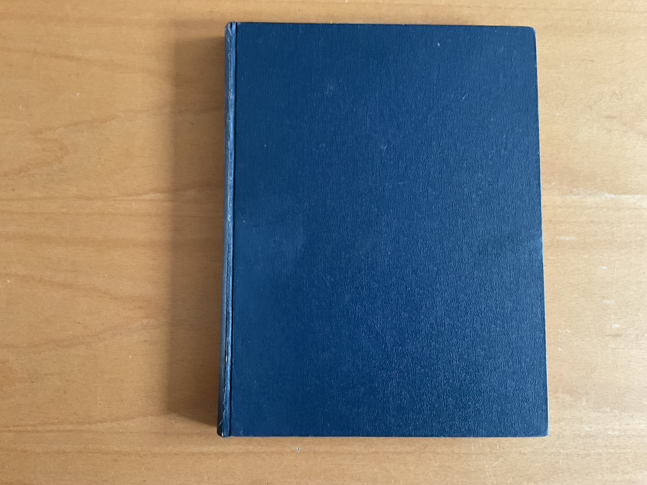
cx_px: 324
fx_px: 542
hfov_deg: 61.7
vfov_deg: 48.2
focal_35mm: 29
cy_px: 242
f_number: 1.8
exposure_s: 1/40
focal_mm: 3
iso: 320
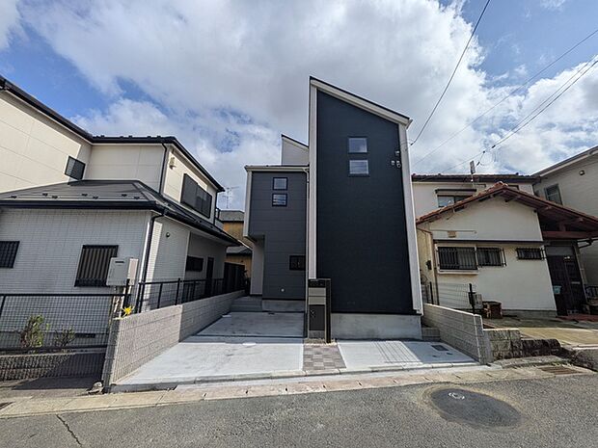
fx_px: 242
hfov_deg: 102.1
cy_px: 224
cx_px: 299
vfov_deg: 85.7
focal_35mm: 14
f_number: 2.2
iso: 51
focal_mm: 1.83
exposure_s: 1/3846
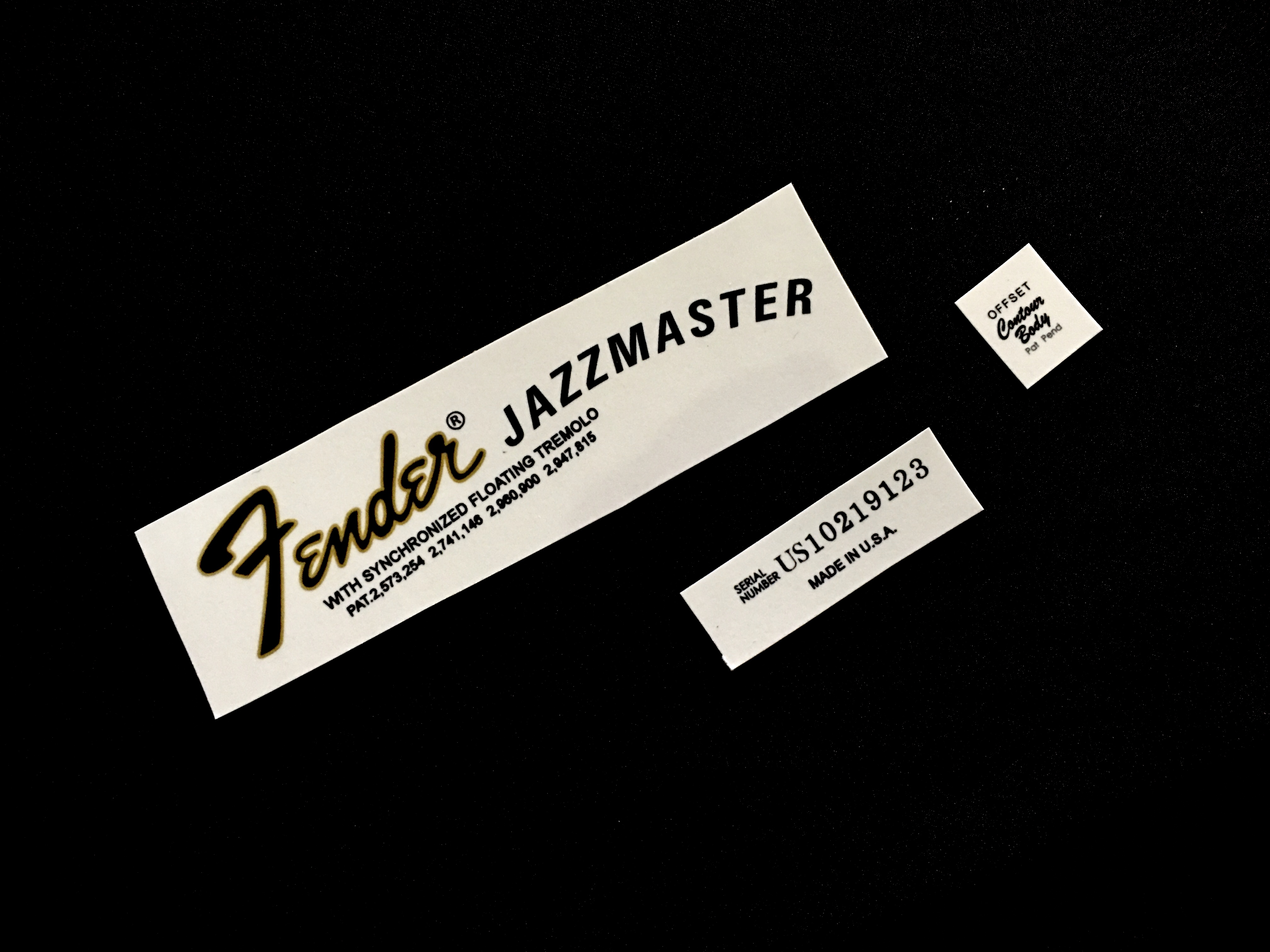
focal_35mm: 29
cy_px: 476
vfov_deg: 48.2
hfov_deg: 61.7
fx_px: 1064
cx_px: 635
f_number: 2.2
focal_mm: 4.15
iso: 160
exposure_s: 1/8
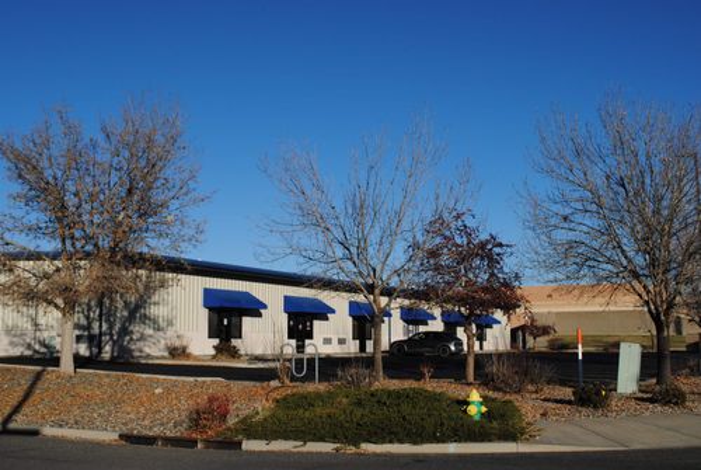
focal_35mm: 45
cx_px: 350
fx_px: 878
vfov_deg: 30.0
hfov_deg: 43.5
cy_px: 235
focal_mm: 30
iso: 100
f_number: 8
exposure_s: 1/250
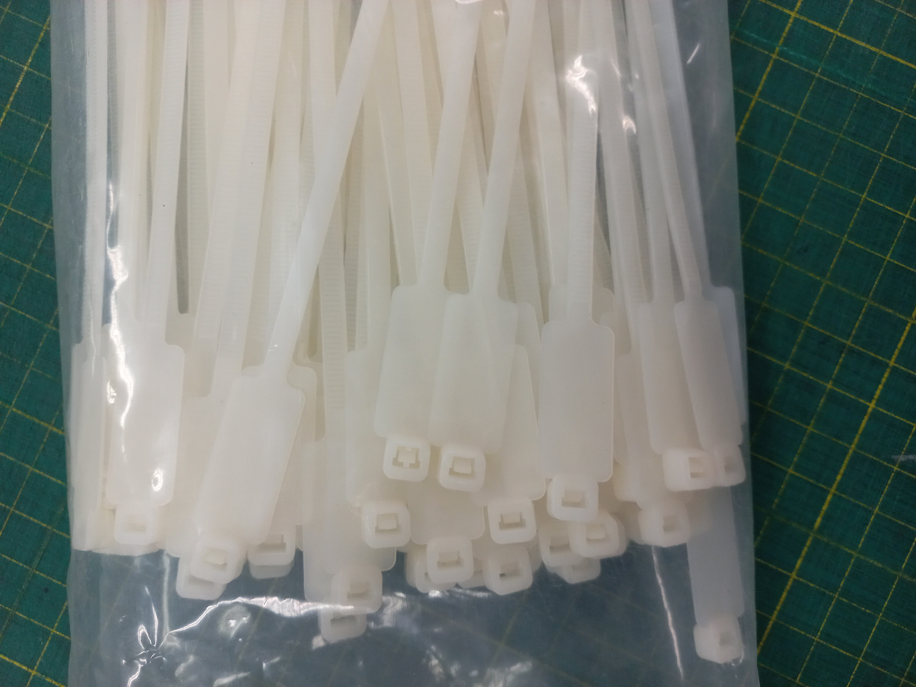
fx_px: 662
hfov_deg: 69.4
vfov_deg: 54.9
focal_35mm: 25
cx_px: 458
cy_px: 344
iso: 160
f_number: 1.8
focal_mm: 4.6
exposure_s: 1/49
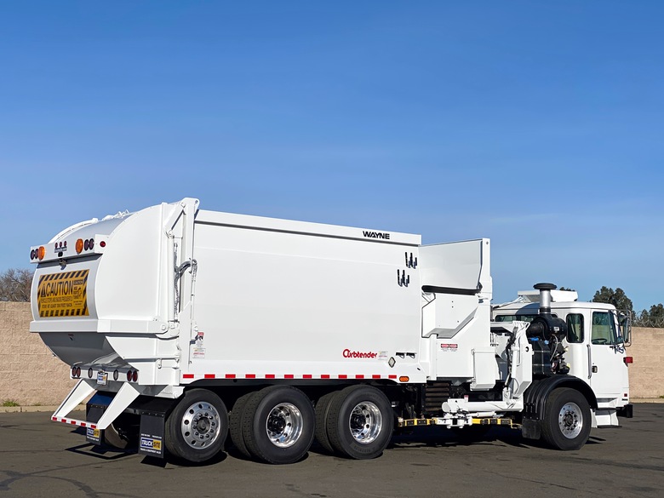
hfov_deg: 36.8
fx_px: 997
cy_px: 249
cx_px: 332
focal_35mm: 52
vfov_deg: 28.0
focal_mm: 6
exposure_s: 1/5319
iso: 25
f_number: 2
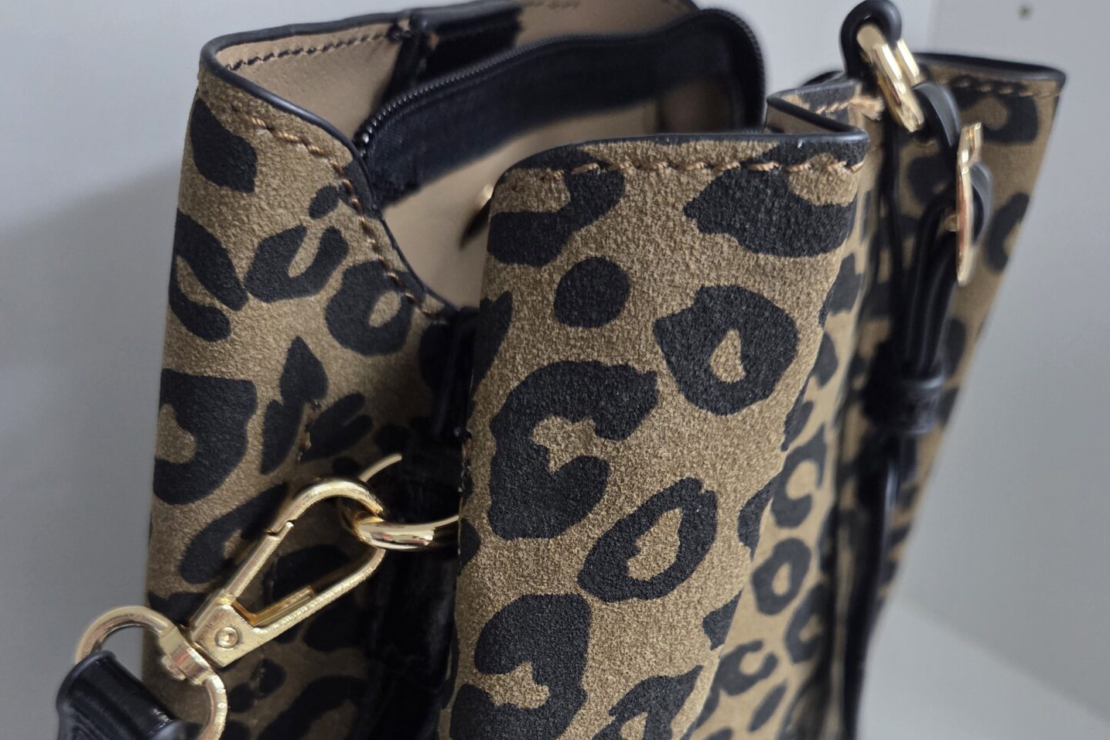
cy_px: 652
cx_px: 555
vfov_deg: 38.6
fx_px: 987
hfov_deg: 58.7
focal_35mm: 32
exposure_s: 1/100
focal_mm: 5.4
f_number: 1.8
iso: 640
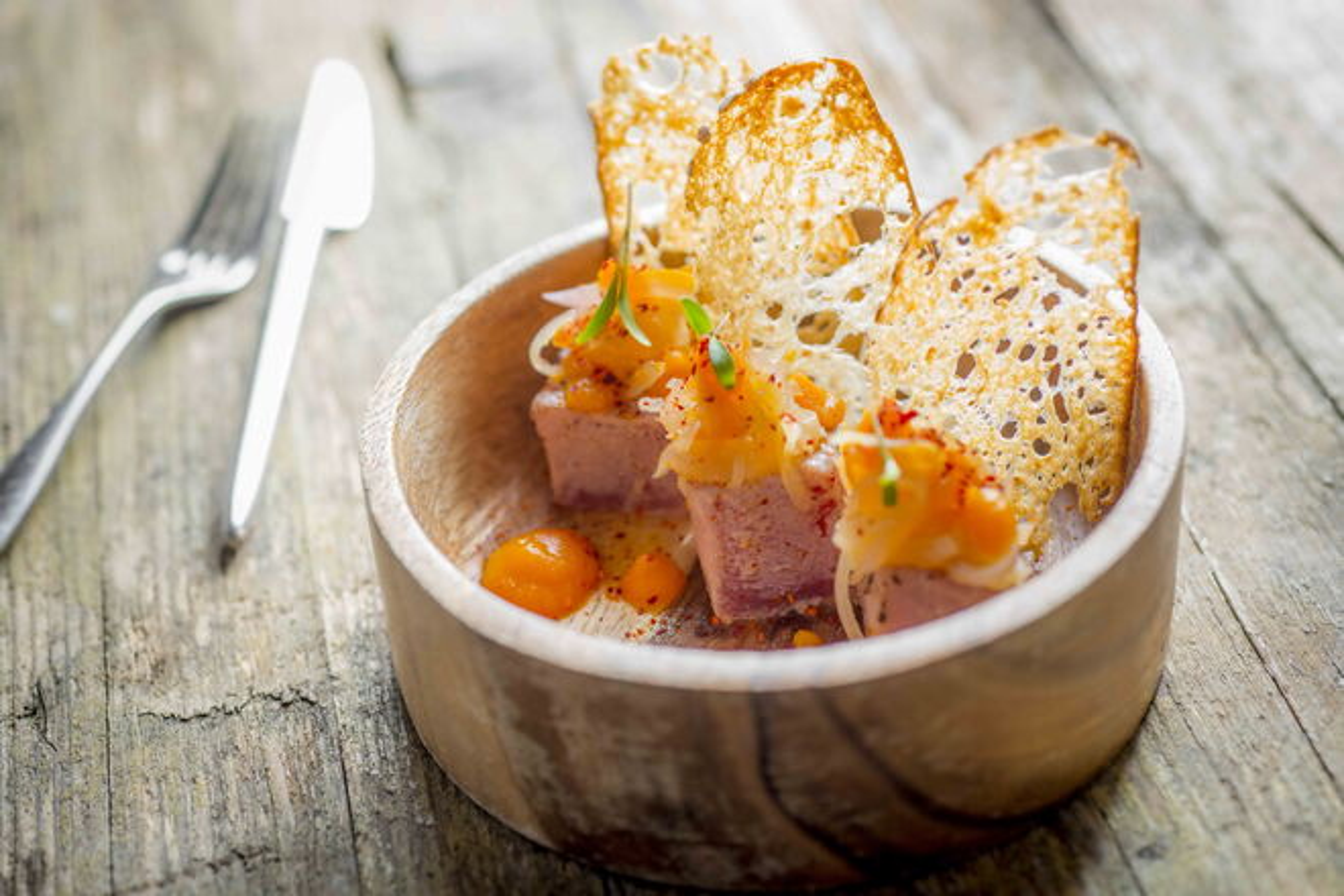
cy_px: 448
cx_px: 672
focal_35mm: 60
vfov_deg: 22.6
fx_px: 2240
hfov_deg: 33.4
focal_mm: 60
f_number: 4.5
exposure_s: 1/160
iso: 200
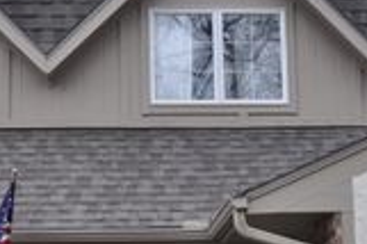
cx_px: 198
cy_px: 235
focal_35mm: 98
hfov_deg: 20.9
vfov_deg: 13.8
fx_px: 993
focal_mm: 21
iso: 200
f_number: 5.6
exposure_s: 1/125
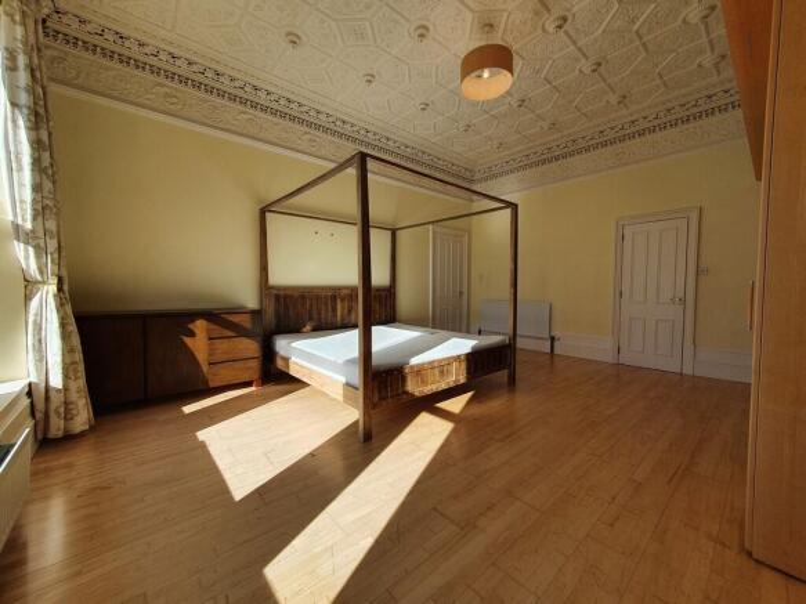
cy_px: 302
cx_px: 403
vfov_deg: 89.9
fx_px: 303
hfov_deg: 106.2
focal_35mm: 13
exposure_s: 1/422
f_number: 2.2
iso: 50
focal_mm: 1.8
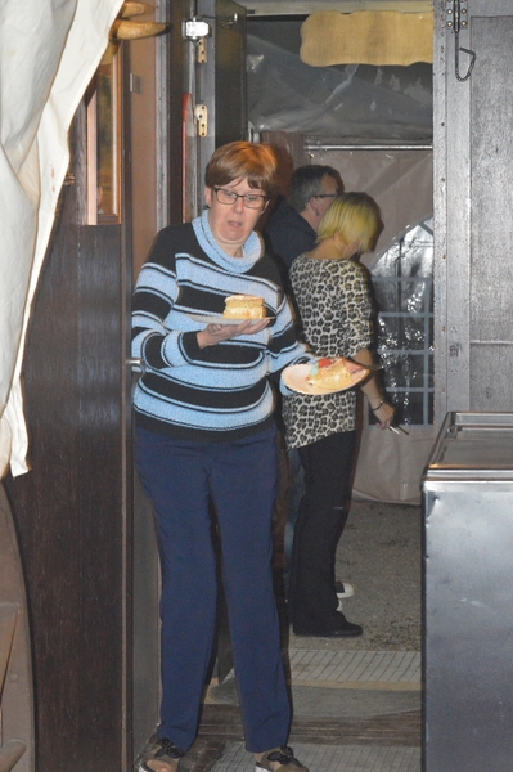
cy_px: 386
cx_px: 256
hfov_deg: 10.7
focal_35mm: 128
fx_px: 2730
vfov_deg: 16.1
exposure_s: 1/60
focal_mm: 85
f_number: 8
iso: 6400
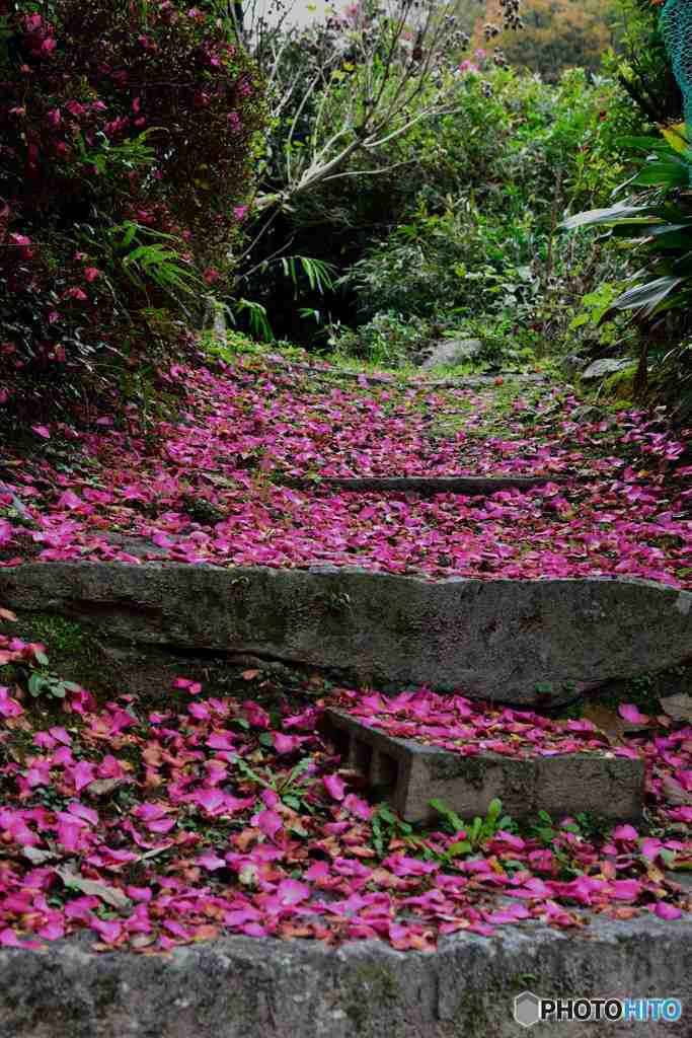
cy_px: 519
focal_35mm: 52
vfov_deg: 38.2
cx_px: 346
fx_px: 1499
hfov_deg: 26.0
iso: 1000
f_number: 7.1
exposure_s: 1/125
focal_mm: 52
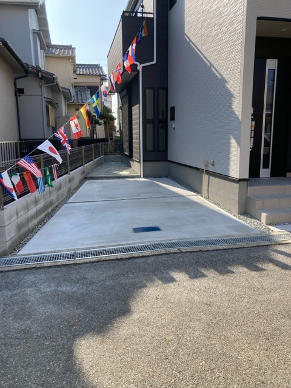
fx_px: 314
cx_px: 146
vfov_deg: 63.4
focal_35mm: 28
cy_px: 194
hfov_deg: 49.7
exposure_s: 1/867
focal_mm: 3.99
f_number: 1.8
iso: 20
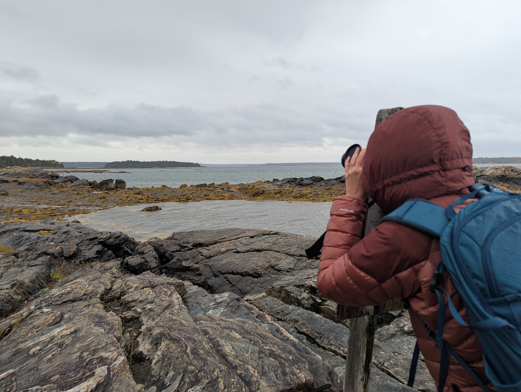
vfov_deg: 56.9
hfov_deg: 71.5
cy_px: 196
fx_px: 362
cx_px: 260
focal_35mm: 24
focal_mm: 6.81
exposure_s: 1/426
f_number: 1.85
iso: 48
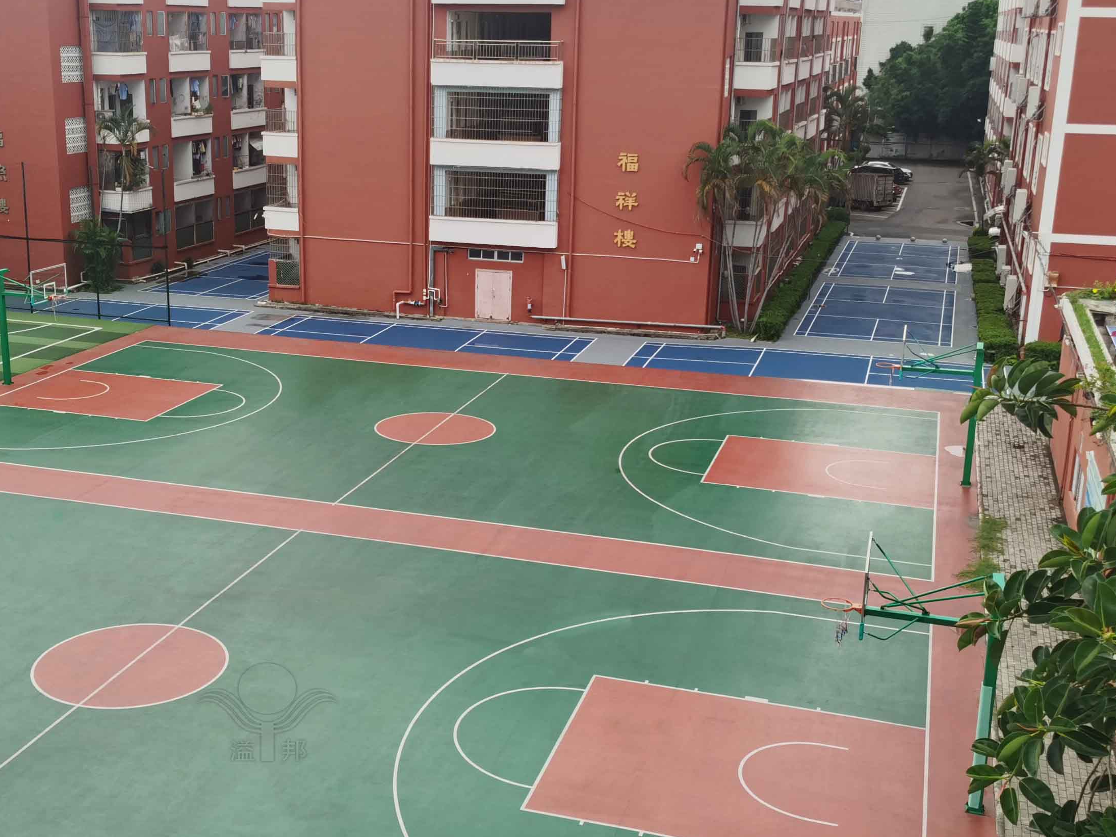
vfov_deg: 32.2
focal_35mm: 45
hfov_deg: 41.9
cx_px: 446
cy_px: 423
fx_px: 1451
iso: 50
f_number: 1.6
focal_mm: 5.56
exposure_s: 1/2370
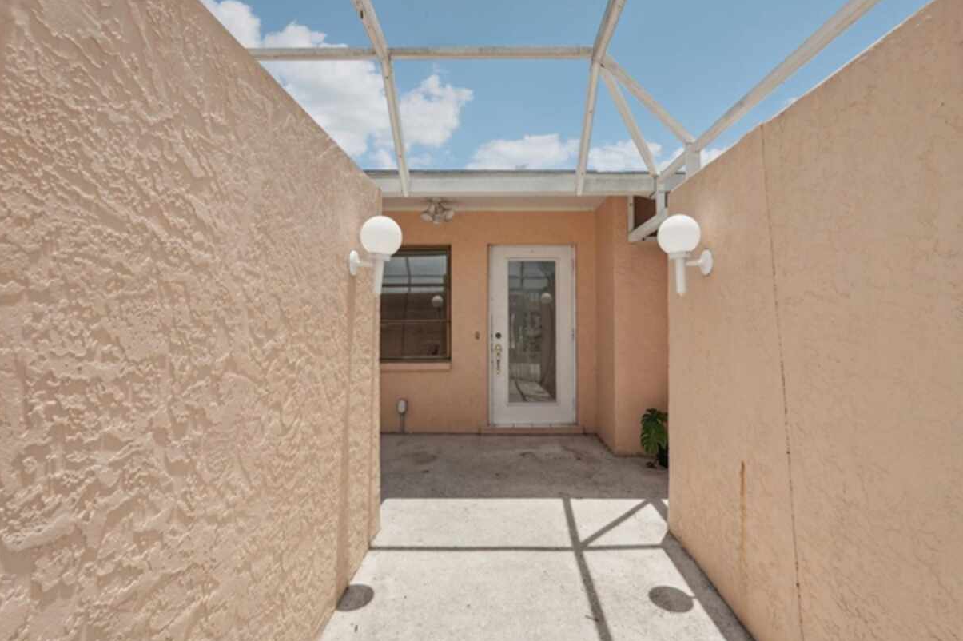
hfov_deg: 93.2
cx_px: 503
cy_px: 313
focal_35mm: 17
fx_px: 454
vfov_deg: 70.4
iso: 400
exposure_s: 1/640
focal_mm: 16
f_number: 8
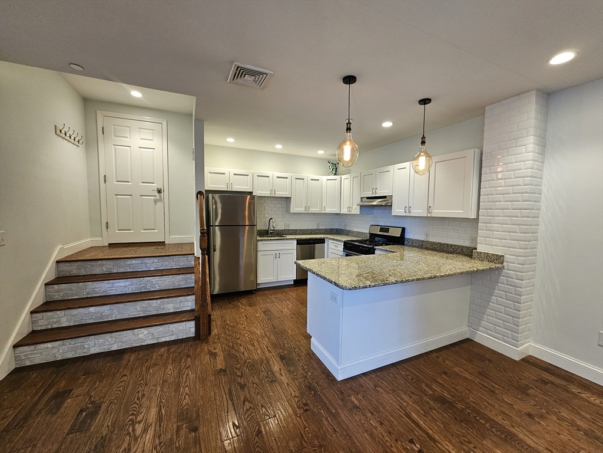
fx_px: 226
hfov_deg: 106.2
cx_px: 302
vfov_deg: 89.9
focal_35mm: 13
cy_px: 226
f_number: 2.2
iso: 250
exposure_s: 1/60
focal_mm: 2.2
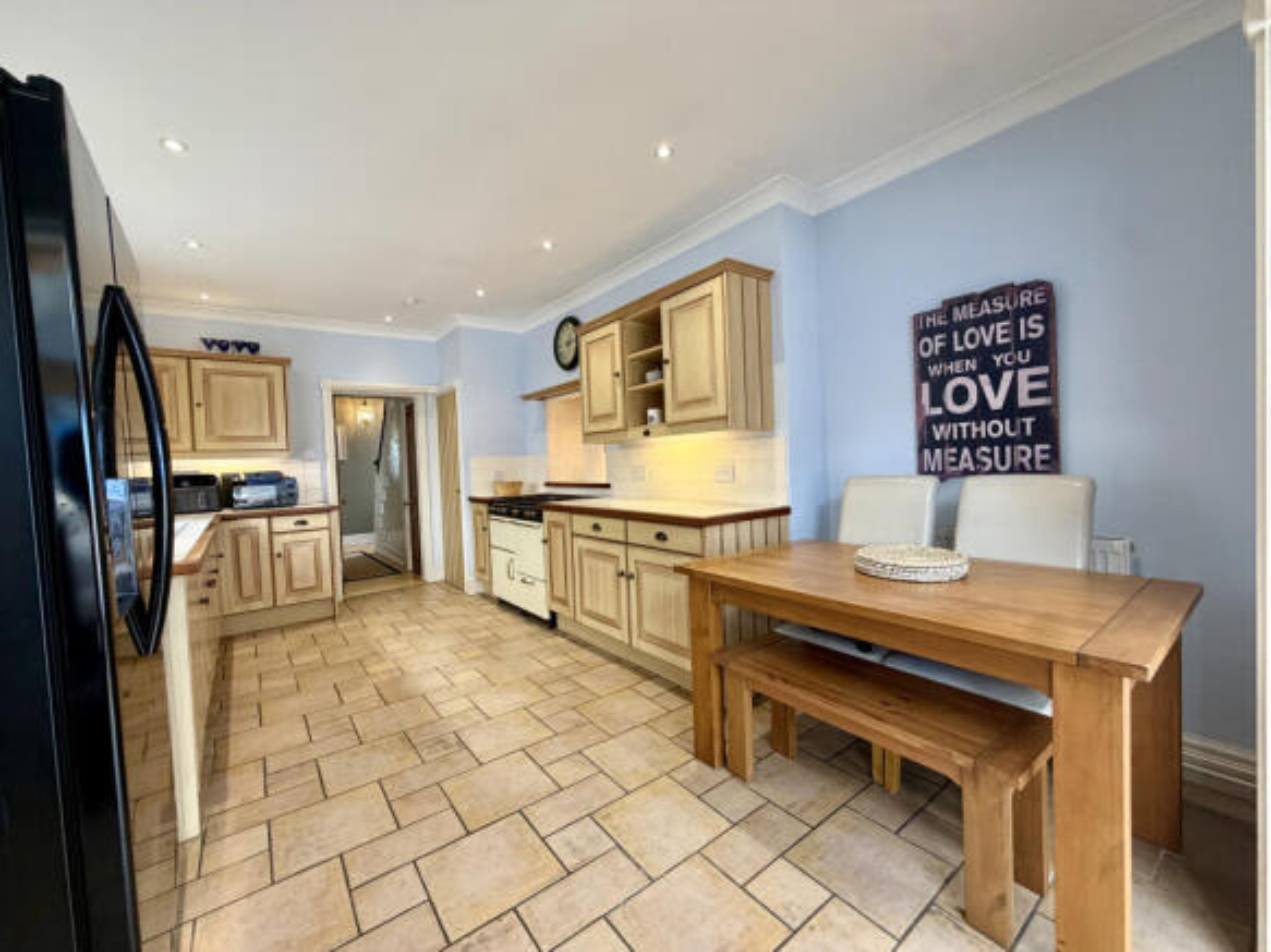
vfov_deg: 85.7
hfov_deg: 102.1
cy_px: 476
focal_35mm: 14
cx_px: 636
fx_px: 514
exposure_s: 1/100
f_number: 2.2
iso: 160
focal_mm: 2.22
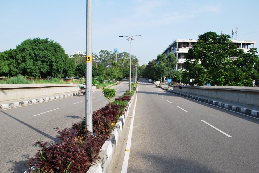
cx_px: 130
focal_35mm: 30
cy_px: 86
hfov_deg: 61.9
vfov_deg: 43.7
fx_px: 216
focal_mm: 20
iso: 100
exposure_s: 1/200
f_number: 7.1
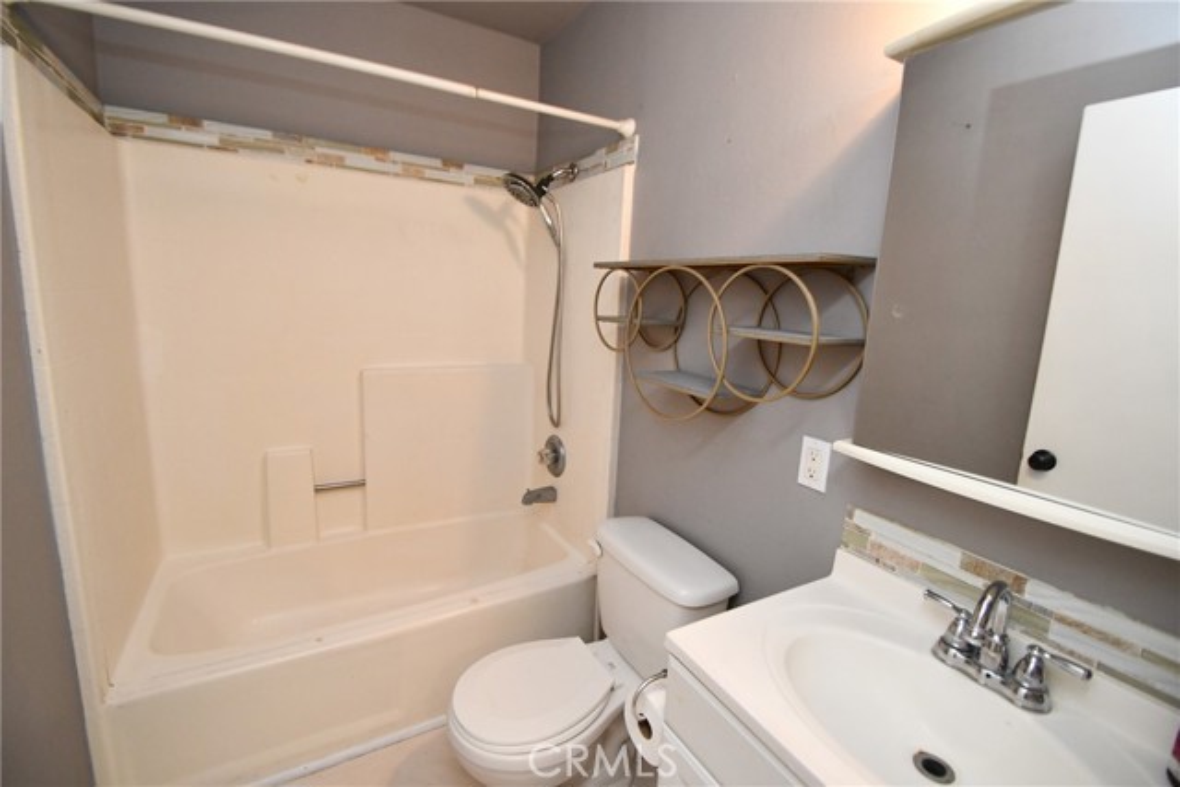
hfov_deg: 100.4
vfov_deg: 77.4
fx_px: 492
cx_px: 590
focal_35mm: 15
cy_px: 394
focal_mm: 10
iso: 1800
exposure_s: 1/60
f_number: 4
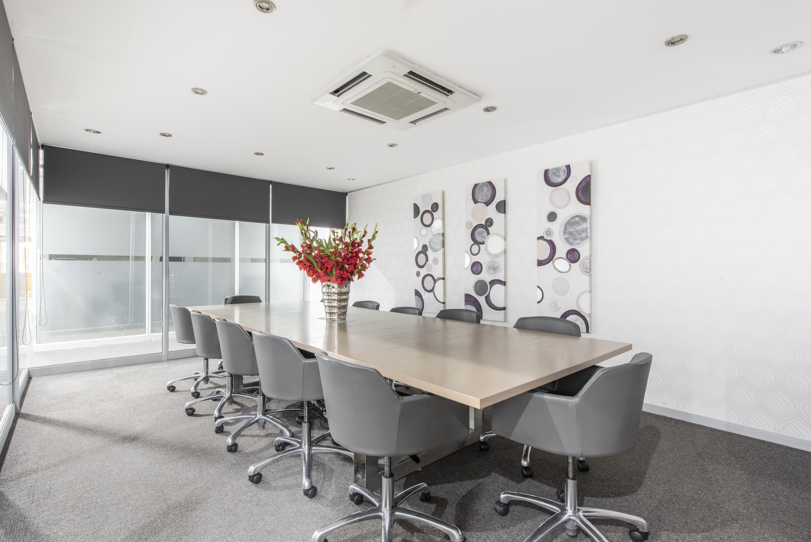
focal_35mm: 18
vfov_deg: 67.4
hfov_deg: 90.0
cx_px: 406
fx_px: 406
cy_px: 271
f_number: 16
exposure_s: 1
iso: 500
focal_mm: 18
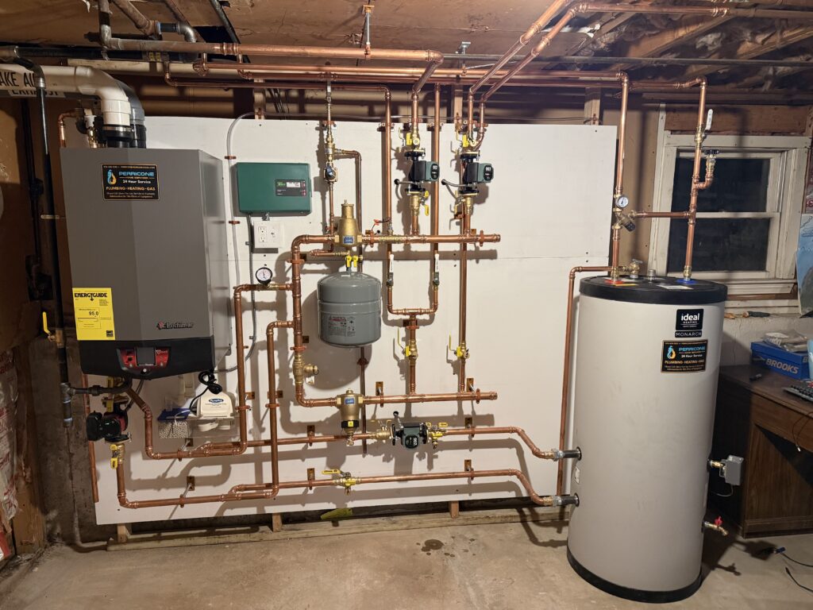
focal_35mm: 24
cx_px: 406
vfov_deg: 56.8
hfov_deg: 71.6
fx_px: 564
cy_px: 305
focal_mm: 6.76
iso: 400
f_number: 1.78
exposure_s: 1/60
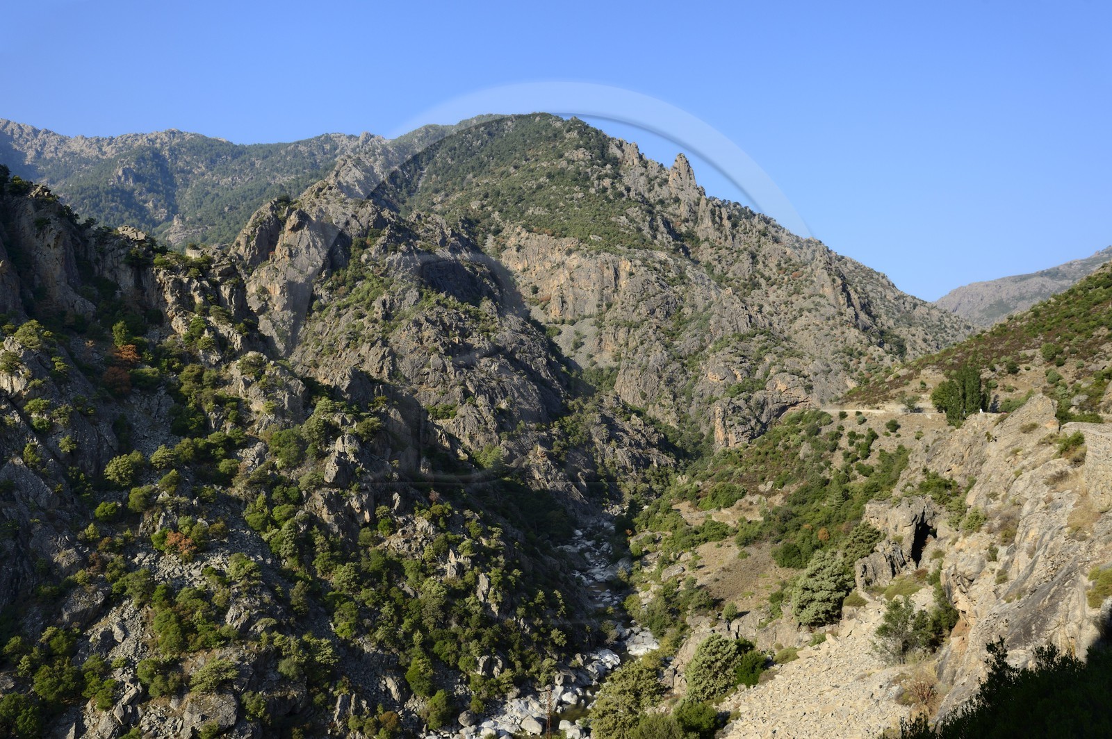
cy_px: 370
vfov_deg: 53.1
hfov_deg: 73.8
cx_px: 556
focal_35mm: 24
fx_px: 741
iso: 200
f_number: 7.1
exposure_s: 1/500
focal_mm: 24
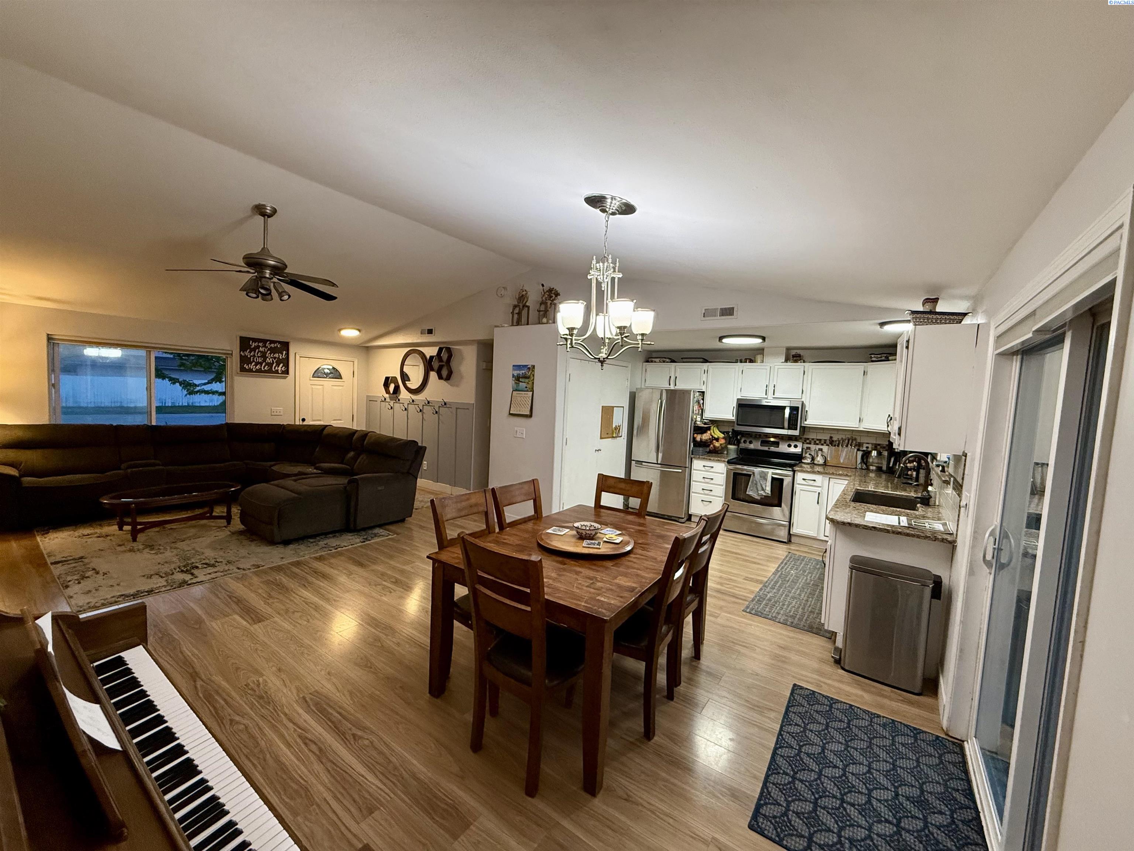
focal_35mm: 14
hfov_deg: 102.1
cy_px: 426
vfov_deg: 85.7
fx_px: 459
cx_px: 567
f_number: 2.2
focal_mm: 2.22
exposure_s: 1/120
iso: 400
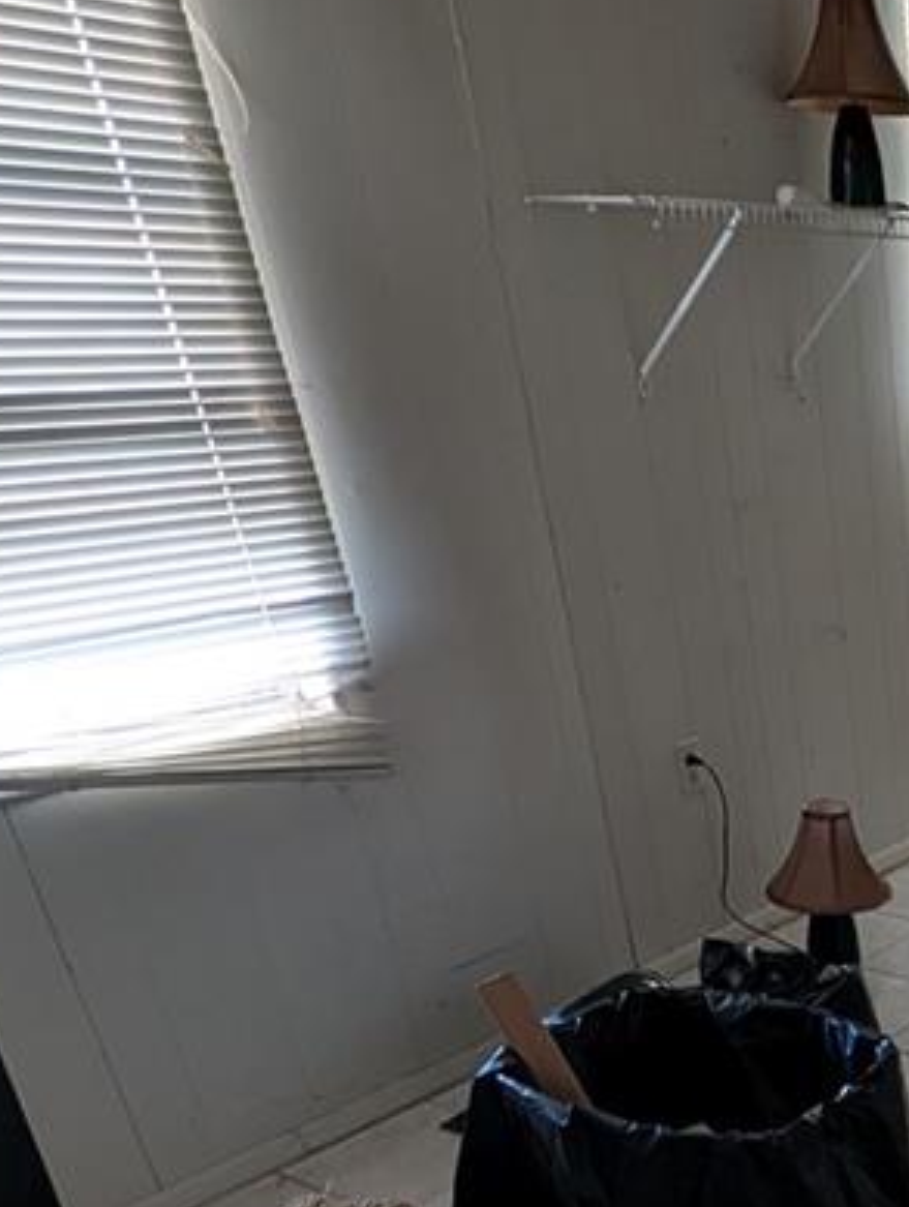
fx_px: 1292
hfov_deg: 31.0
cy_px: 1117
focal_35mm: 37
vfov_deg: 44.8
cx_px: 1156
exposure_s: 1/23.8
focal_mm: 2.02
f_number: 1.7
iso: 154
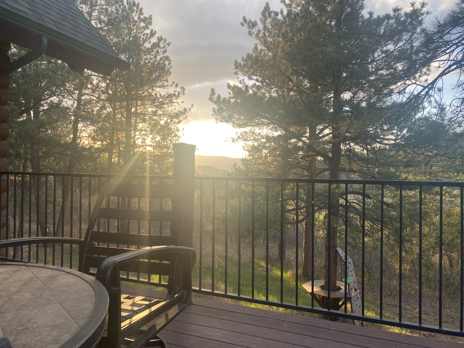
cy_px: 174
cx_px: 232
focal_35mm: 26
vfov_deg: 53.1
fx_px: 349
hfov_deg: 67.3
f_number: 1.8
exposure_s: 1/162
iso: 32
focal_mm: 4.25
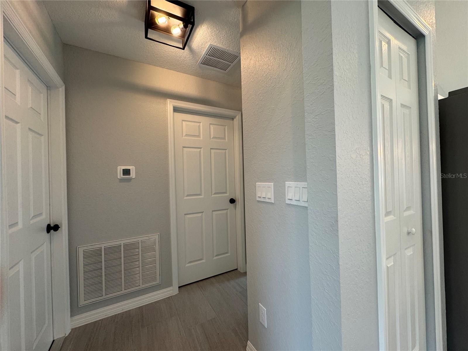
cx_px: 234
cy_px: 176
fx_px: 189
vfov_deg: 85.7
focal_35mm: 14
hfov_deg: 102.1
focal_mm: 2.22
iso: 160
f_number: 2.2
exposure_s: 1/120
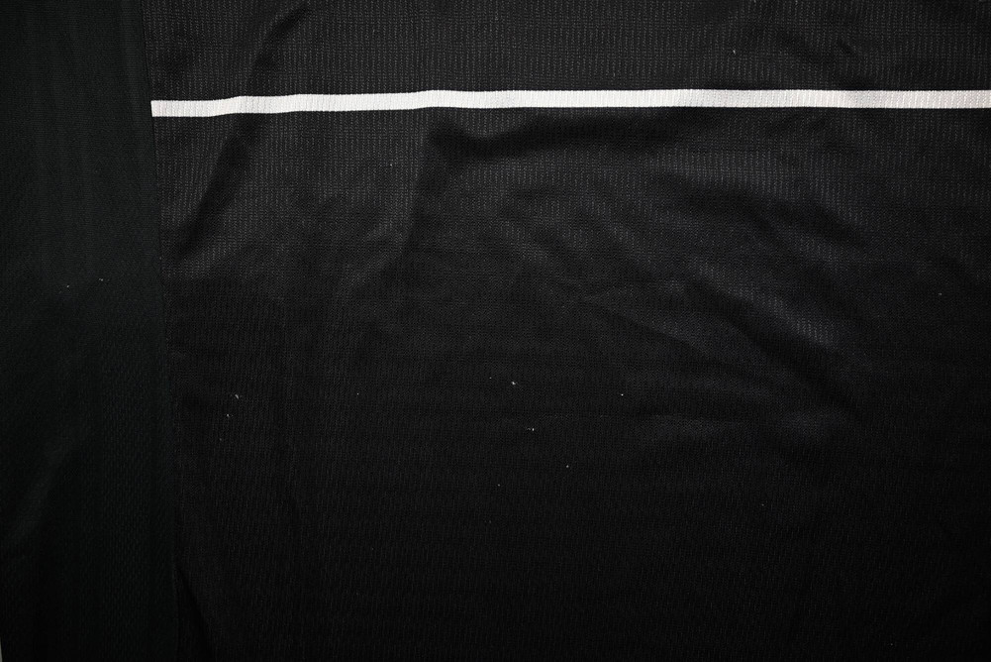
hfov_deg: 73.7
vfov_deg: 53.2
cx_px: 496
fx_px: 661
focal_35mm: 24
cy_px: 331
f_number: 4.5
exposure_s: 1/100
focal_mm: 24
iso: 200
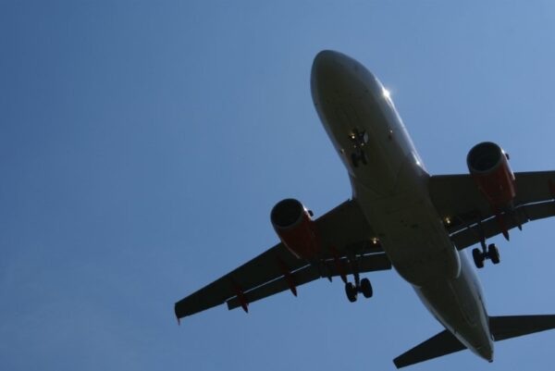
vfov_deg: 13.1
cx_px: 278
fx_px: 1620
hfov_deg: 19.4
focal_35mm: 105
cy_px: 186
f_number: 11
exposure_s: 1/800
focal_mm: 70
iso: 100
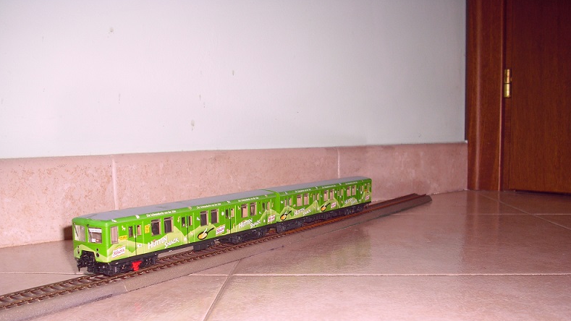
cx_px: 285
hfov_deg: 48.4
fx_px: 636
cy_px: 210
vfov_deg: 28.2
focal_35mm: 42
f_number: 2.8
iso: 100
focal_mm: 6.2
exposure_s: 1/60
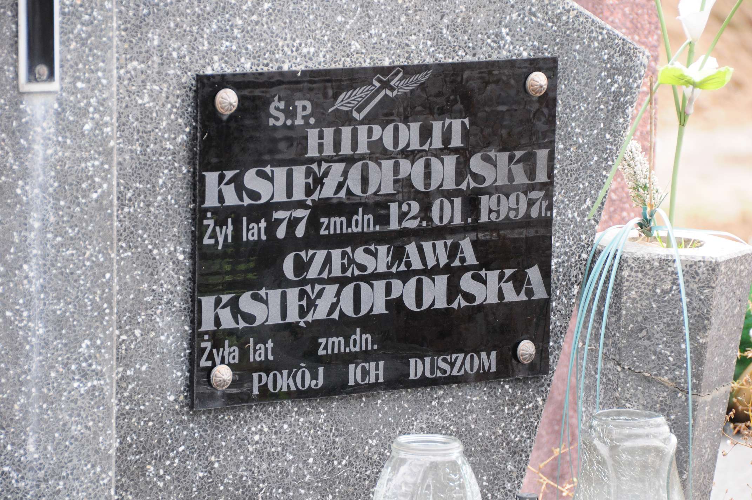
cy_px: 250
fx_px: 4068
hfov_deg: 10.6
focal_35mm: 195
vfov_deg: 7.0
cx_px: 376
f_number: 7.1
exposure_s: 1/80
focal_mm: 130
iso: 640
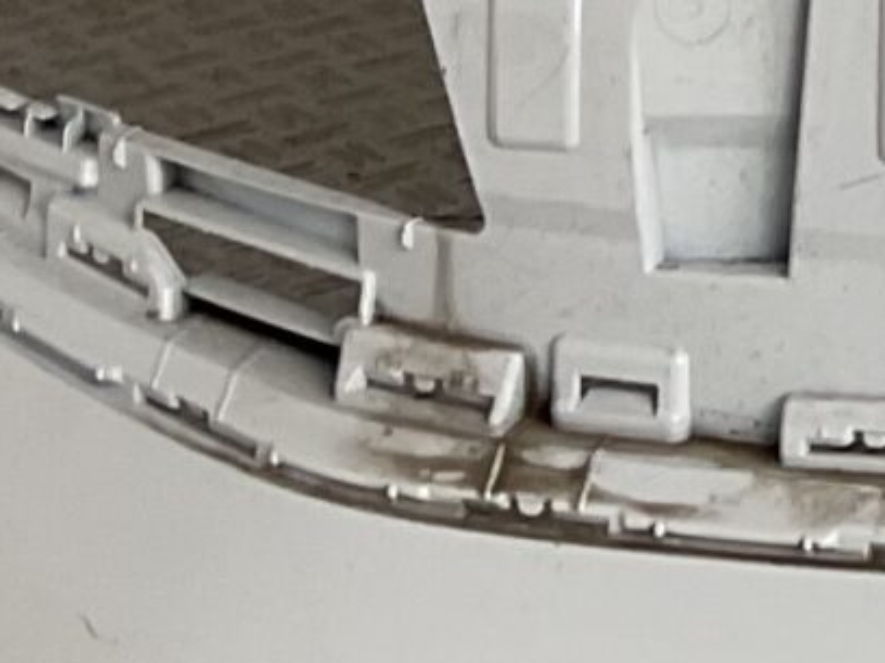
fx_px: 4653
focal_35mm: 182
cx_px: 2145
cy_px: -468
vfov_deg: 7.9
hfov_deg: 9.6
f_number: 1.8
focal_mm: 3
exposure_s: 1/120
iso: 20
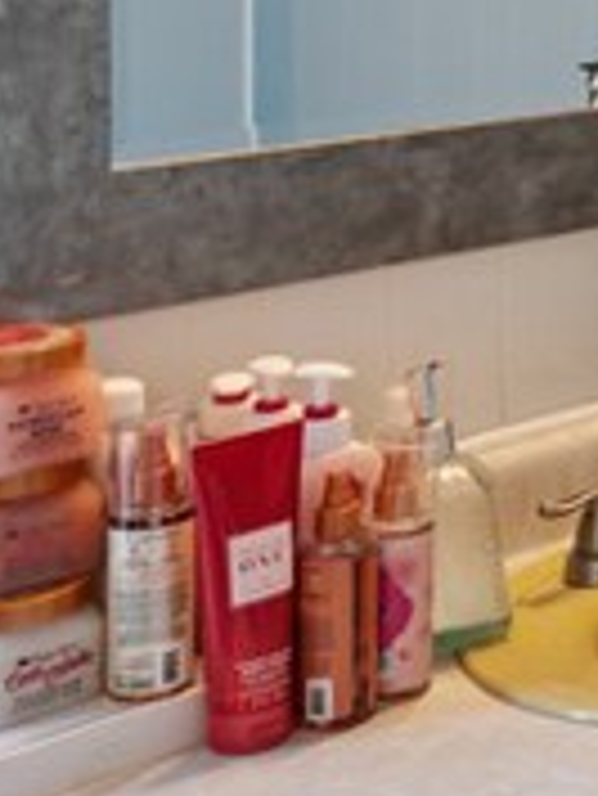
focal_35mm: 89
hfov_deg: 13.2
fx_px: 2048
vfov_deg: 20.7
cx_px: 1349
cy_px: -128
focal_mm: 16
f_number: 7.1
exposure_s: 1/4
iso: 250
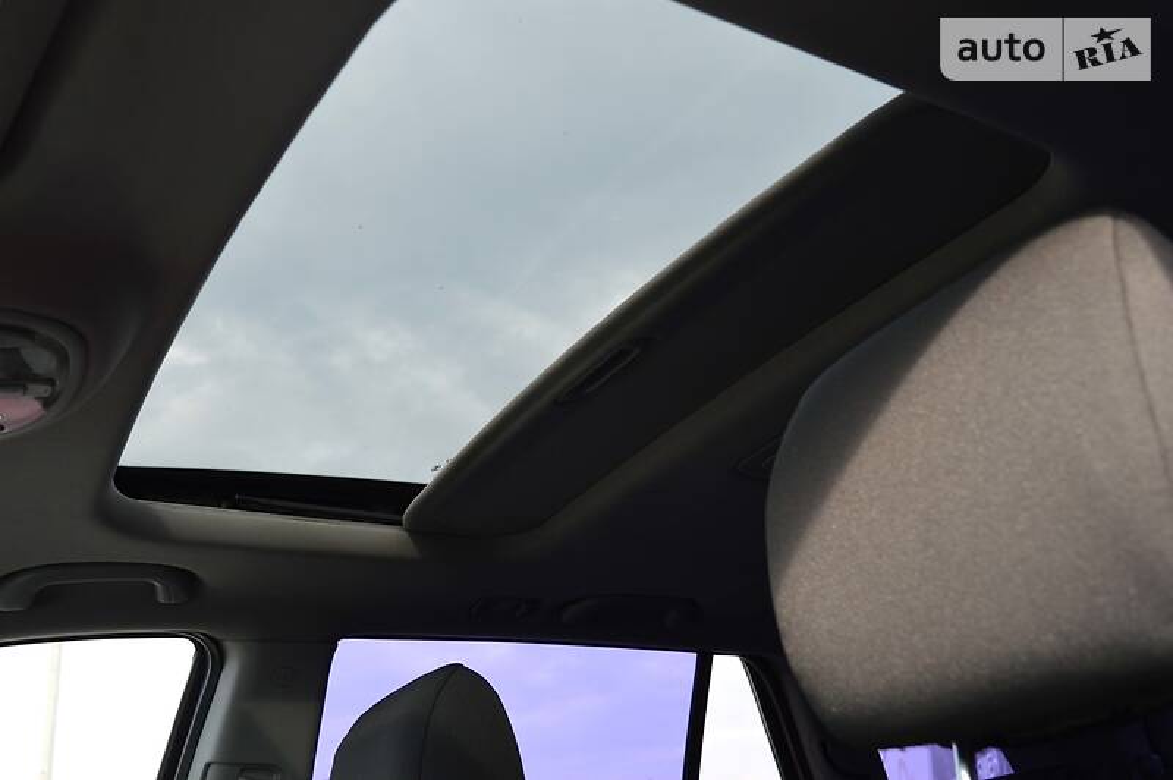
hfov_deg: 53.2
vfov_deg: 36.8
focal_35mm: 36
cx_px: 586
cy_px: 390
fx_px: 1172
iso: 320
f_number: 5.6
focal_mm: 24
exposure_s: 1/125
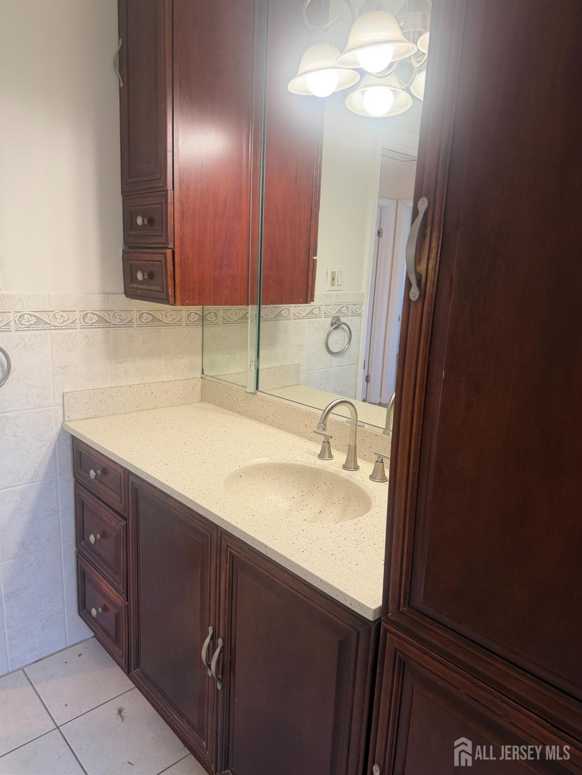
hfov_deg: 56.8
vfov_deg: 71.6
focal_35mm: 24
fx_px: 538
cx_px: 291
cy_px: 388
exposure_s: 1/120
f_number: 1.78
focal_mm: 6.76
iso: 160
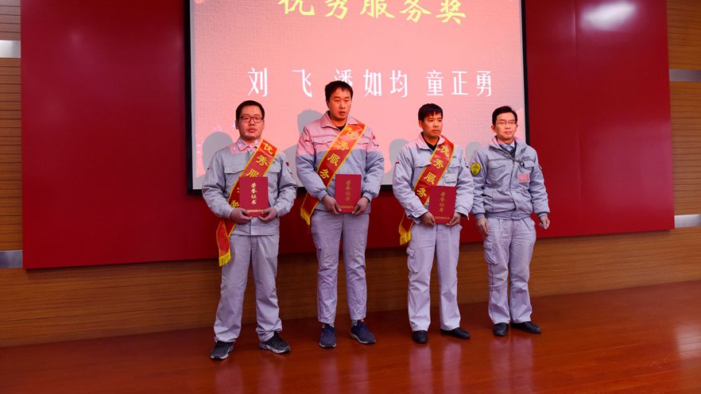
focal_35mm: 31
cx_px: 353
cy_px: 166
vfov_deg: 37.7
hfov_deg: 62.6
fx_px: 576
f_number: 5
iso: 1250
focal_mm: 29
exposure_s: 1/100
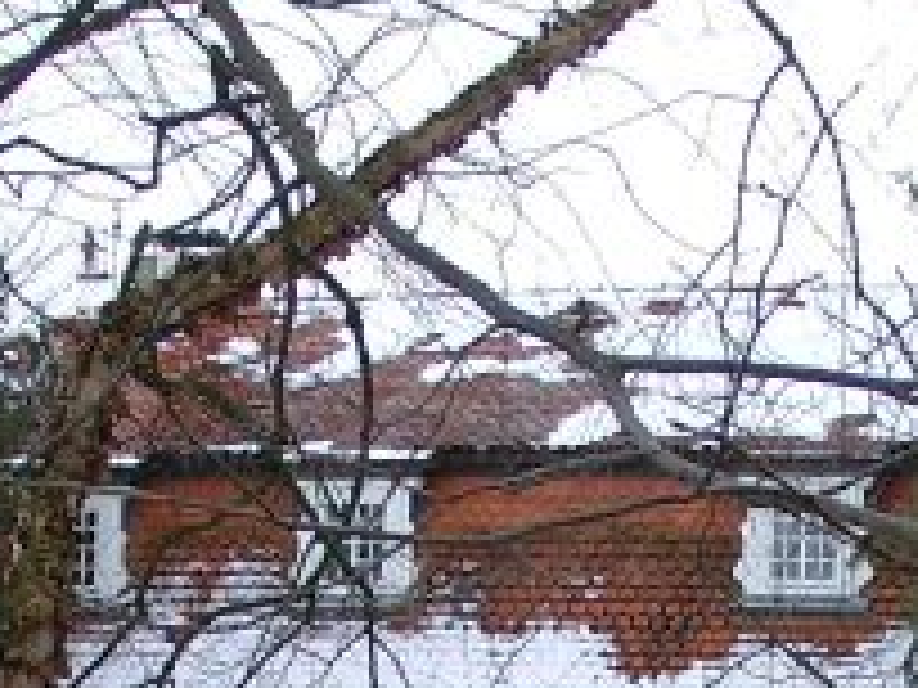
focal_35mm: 137
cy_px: 872
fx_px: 3633
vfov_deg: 10.6
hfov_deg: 14.3
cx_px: 680
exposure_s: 1/151
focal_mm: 7.39
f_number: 4
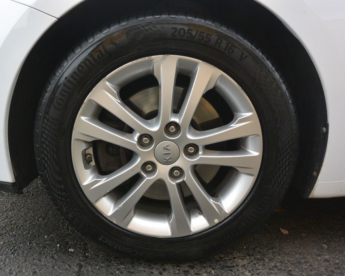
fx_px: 317
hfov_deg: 57.1
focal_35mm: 31
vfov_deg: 47.1
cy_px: 140
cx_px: 161
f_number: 4
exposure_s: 1/250
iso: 200
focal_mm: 10
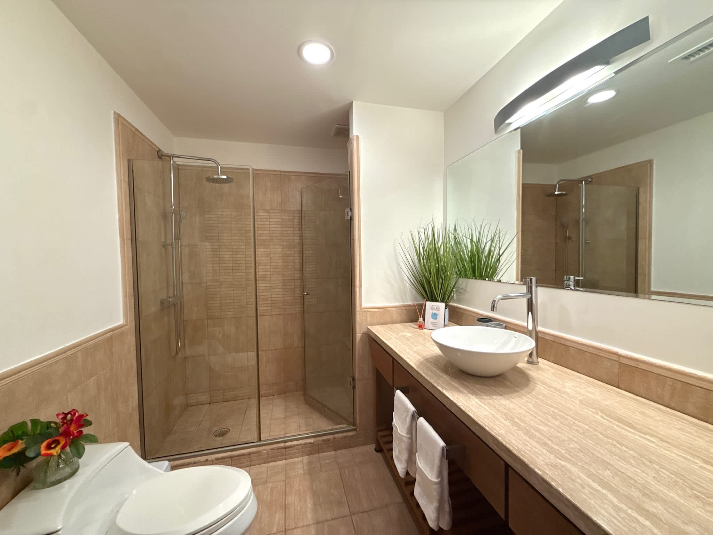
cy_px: 268
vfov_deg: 85.7
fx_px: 288
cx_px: 356
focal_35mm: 14
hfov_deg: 102.1
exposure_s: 1/120
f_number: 2.2
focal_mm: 2.2
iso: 125
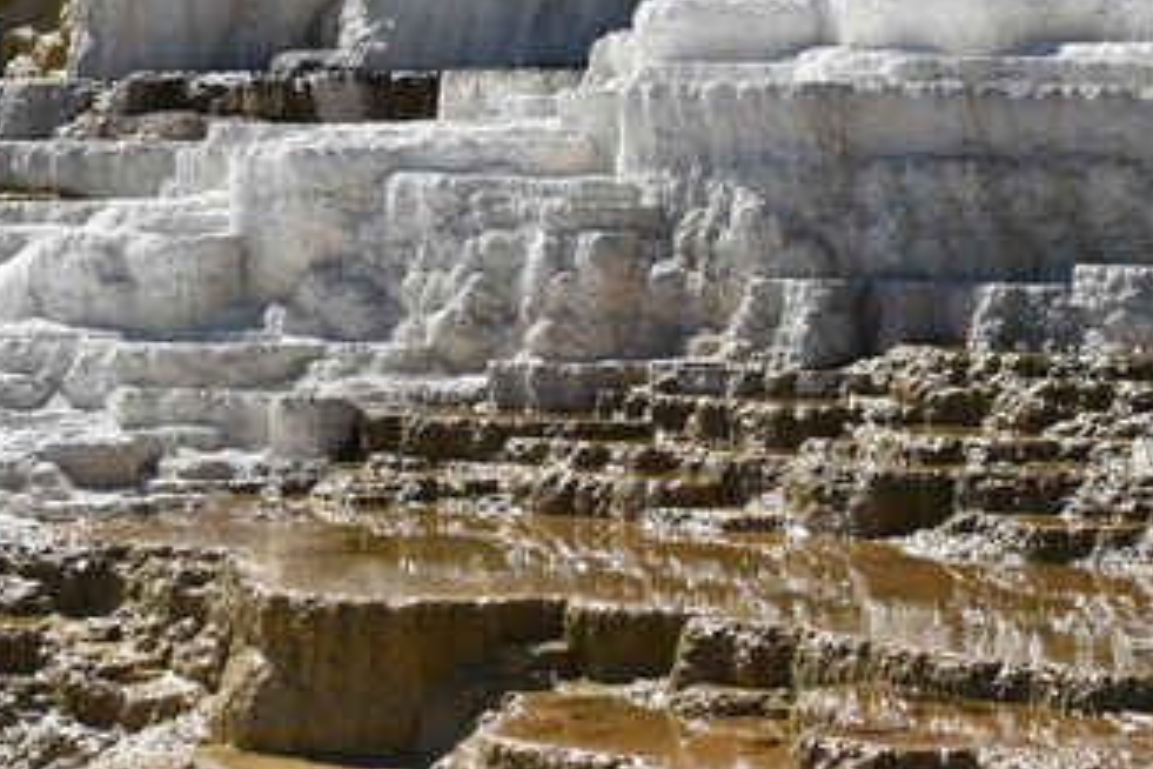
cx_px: 455
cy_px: 81
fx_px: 4387
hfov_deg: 15.0
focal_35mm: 137
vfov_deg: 10.0
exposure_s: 1/320
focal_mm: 35
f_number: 9
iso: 100
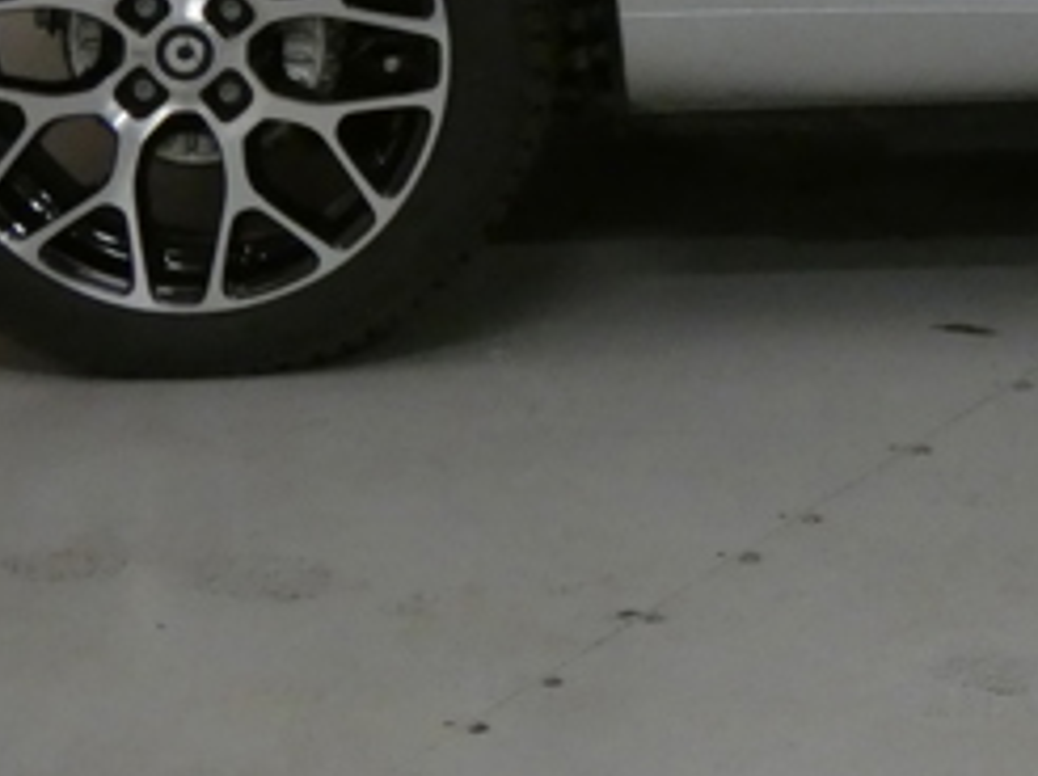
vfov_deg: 8.1
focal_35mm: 179
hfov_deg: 10.8
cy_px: -485
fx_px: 5362
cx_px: 1333
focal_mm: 9.9
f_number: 4
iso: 800
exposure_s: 1/80
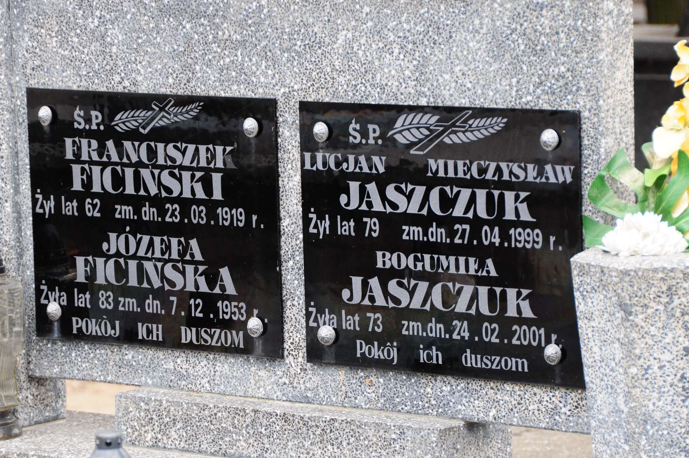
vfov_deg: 6.4
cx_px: 320
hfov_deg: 9.6
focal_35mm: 215
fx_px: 4110
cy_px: 244
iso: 500
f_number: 7.1
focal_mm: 130
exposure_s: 1/125
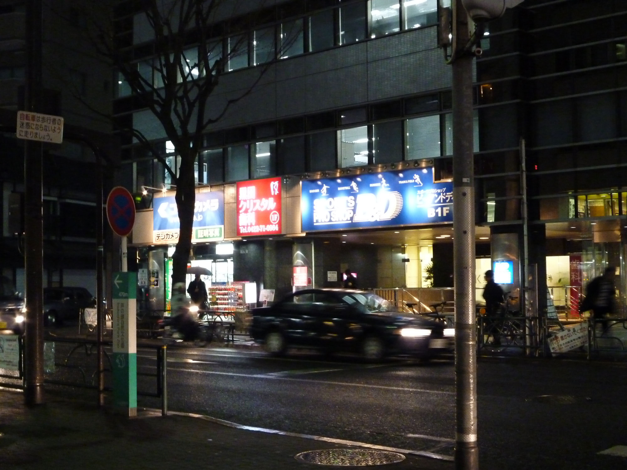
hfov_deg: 36.2
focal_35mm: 53
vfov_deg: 27.5
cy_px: 235
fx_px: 960
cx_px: 314
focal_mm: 9.5
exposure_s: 1/15
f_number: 4.2
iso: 1000
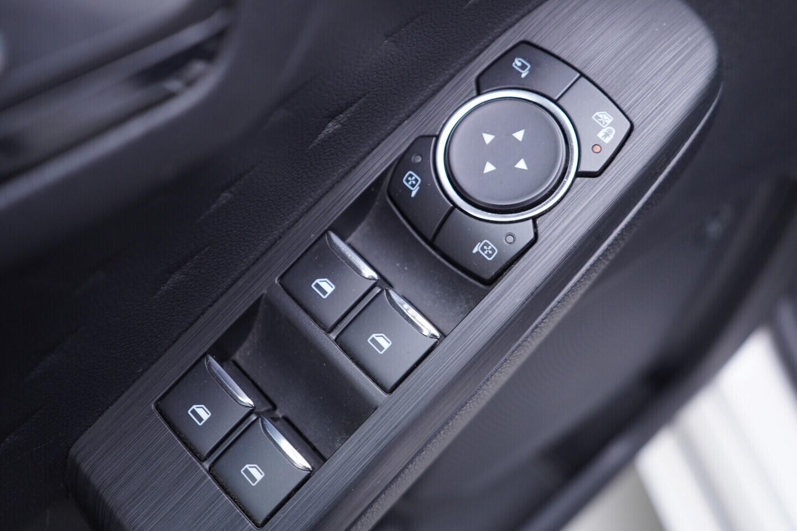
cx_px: 398
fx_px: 797
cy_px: 266
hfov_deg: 53.1
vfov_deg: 36.9
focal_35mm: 36
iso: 250
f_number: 2.8
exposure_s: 1/40
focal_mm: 24
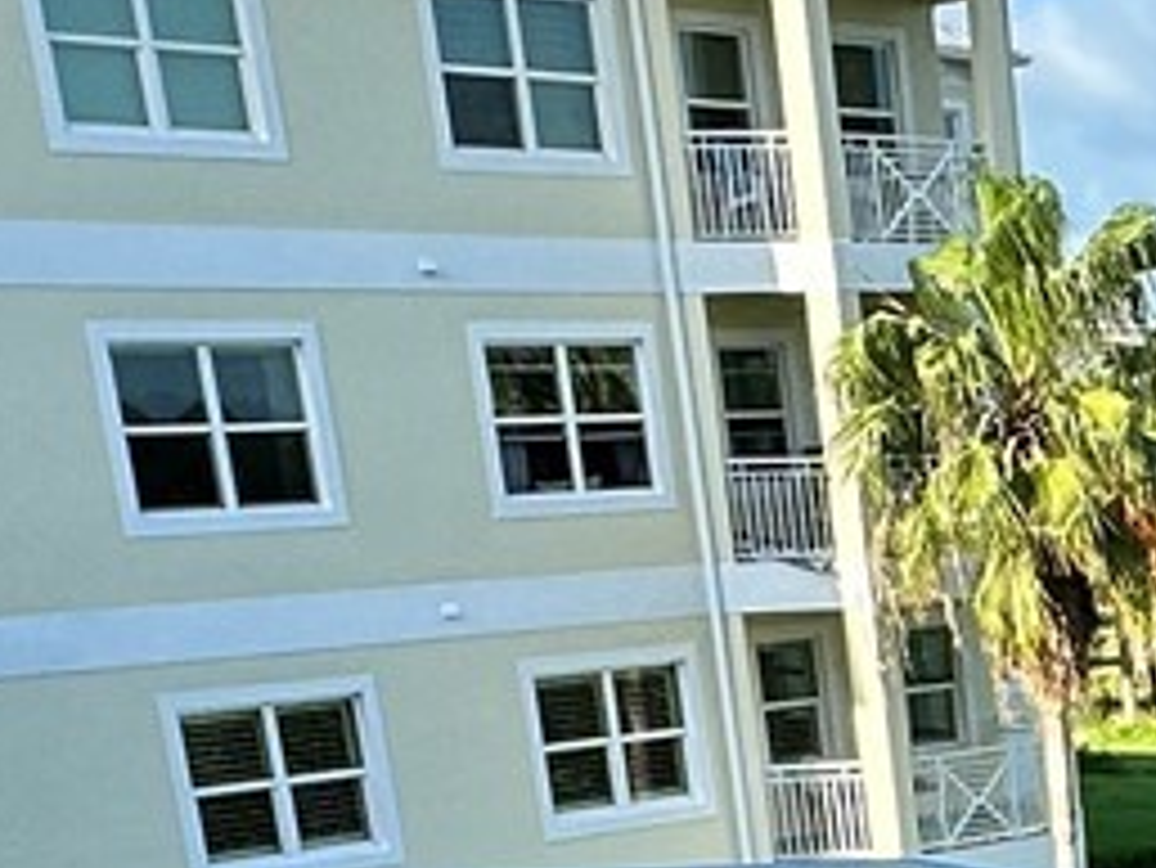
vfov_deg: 15.3
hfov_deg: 19.7
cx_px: 1696
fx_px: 2907
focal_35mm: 87
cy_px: 1421
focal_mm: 2.22
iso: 40
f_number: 2.2
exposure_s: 1/485
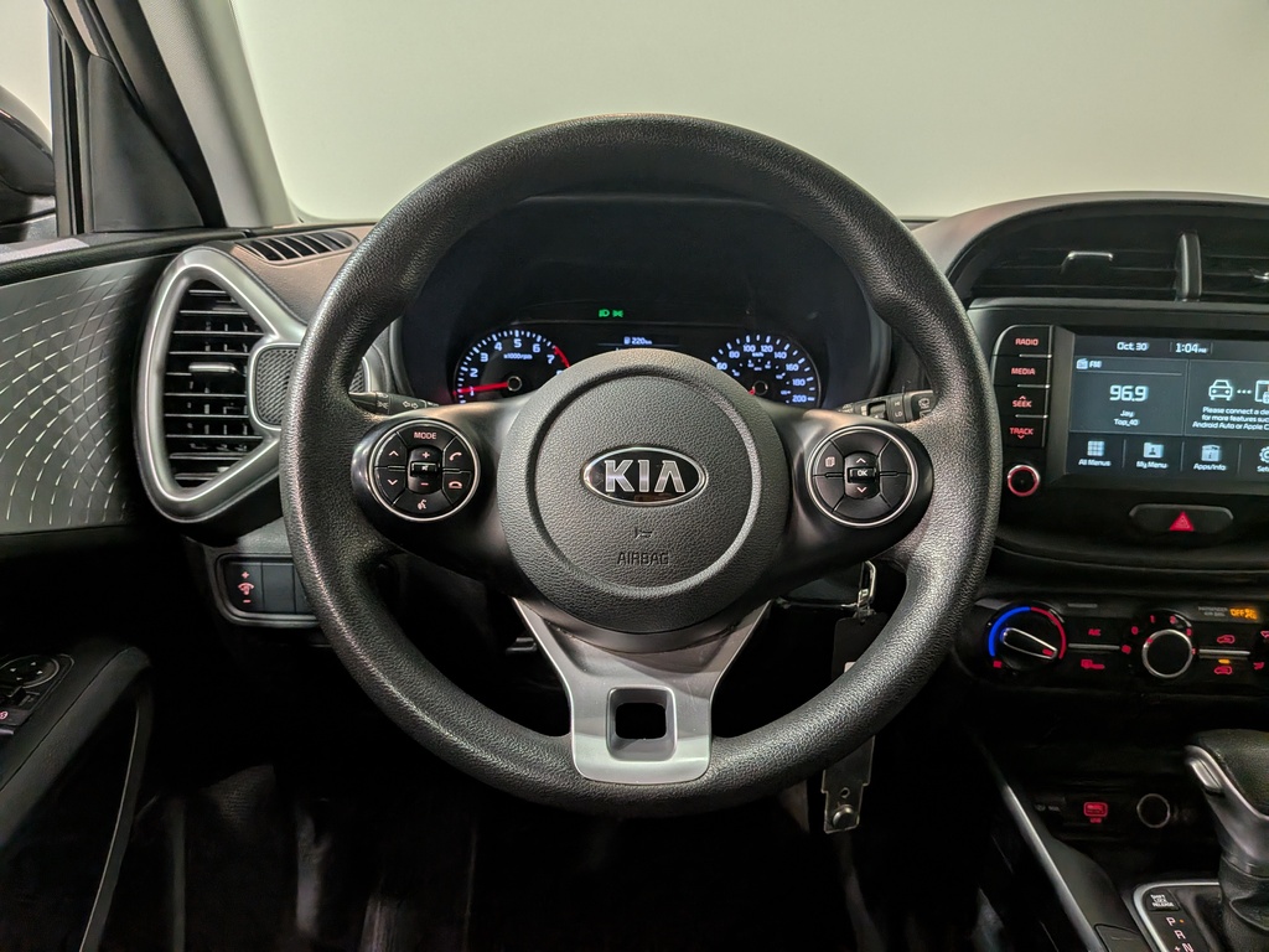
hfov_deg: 71.6
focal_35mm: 24
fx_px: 880
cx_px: 634
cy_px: 476
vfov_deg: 56.8
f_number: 1.7
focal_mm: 4.53
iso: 29
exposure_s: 1/63.4
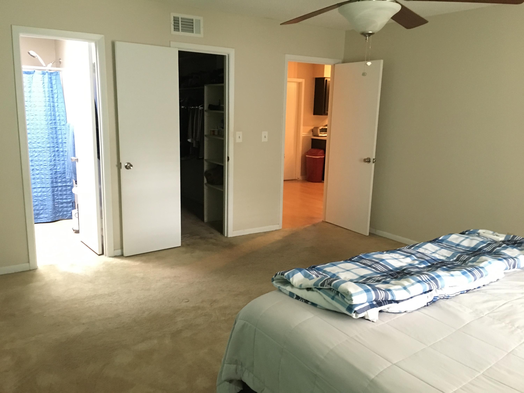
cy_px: 196
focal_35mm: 29
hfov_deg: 61.7
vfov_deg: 48.2
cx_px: 262
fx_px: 439
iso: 400
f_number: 2.2
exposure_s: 1/15
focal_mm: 4.15
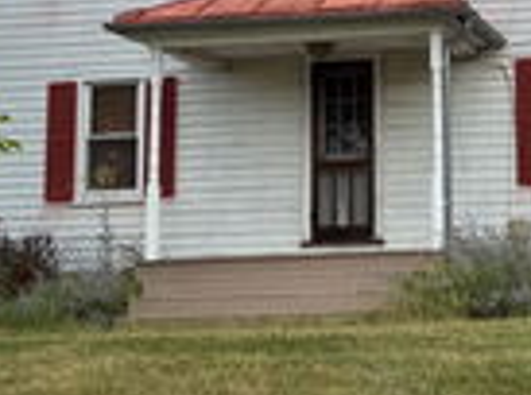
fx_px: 1377
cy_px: 85
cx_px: 450
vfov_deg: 16.2
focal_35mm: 90
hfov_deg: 21.5
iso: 80
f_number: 1.78
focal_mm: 6.76
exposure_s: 1/3279
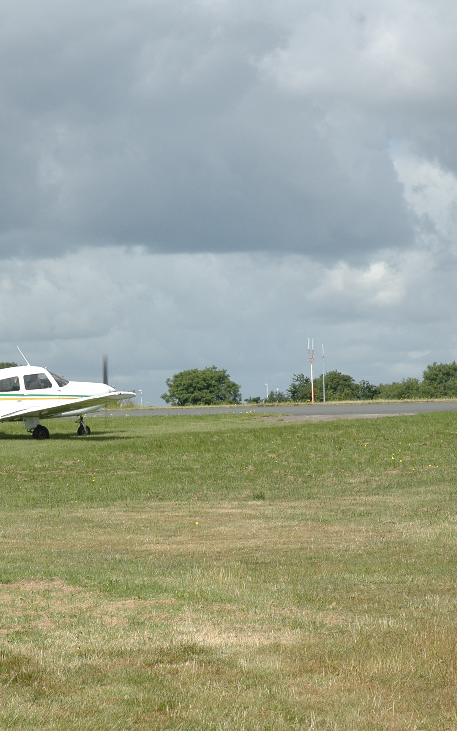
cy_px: 366
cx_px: 105
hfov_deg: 11.4
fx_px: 2291
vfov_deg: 18.1
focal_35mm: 115
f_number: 10
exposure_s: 1/400
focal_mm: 50
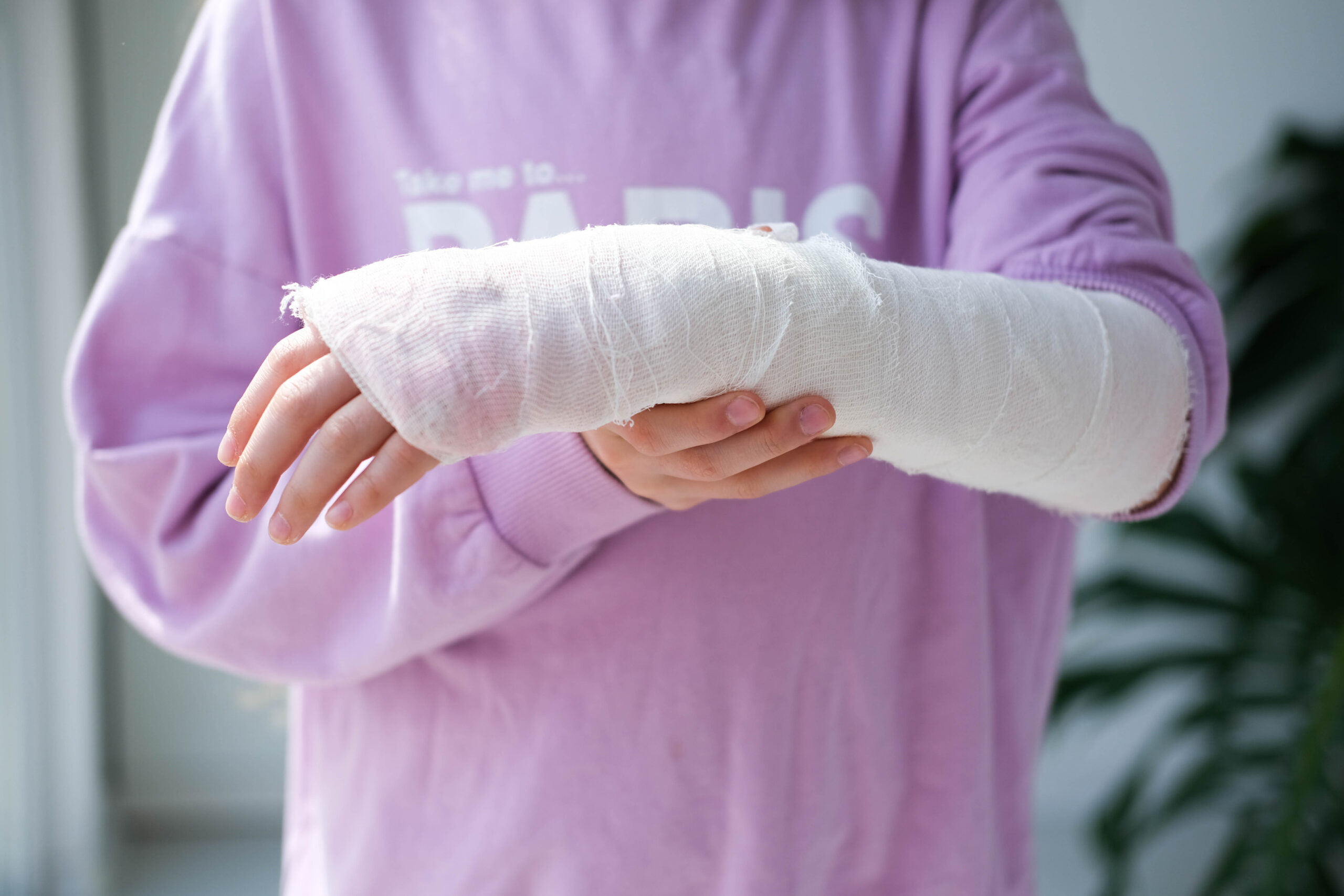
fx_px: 1979
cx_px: 672
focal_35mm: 53
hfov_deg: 37.5
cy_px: 448
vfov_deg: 25.5
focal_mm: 35
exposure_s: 1/1000
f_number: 2
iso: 160
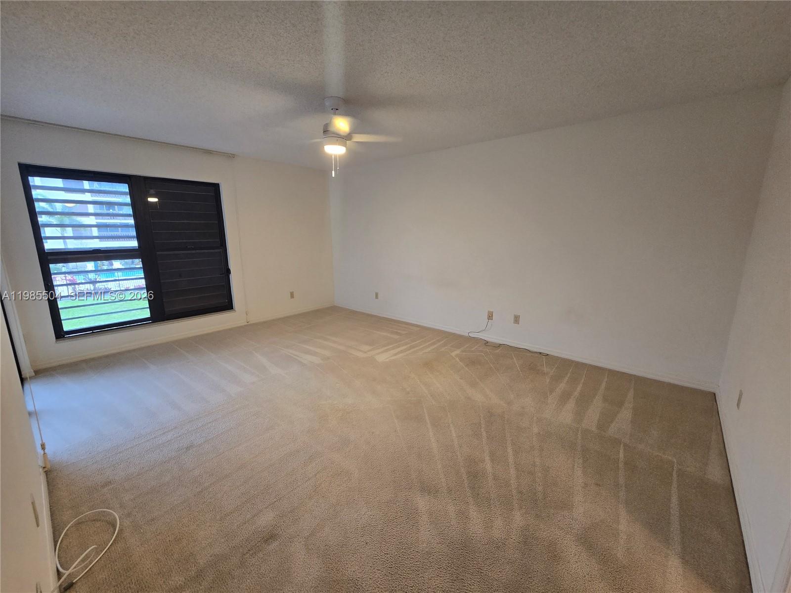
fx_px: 297
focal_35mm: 13
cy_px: 296
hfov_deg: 106.2
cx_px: 396
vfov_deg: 89.9
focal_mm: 2.2
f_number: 2.2
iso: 160
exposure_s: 1/60
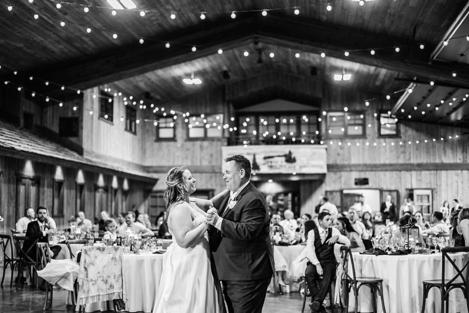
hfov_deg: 39.6
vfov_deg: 27.0
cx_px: 234
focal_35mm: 50
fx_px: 651
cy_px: 156
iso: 1250
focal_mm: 50
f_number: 1.8
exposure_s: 1/200
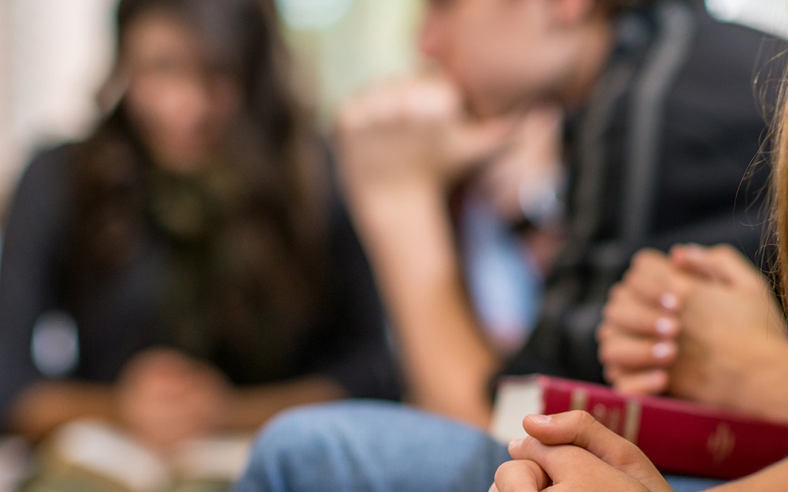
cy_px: 364
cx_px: 411
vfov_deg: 9.0
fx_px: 3114
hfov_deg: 14.4
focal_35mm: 145
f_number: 2
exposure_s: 1/125
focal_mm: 85
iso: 320
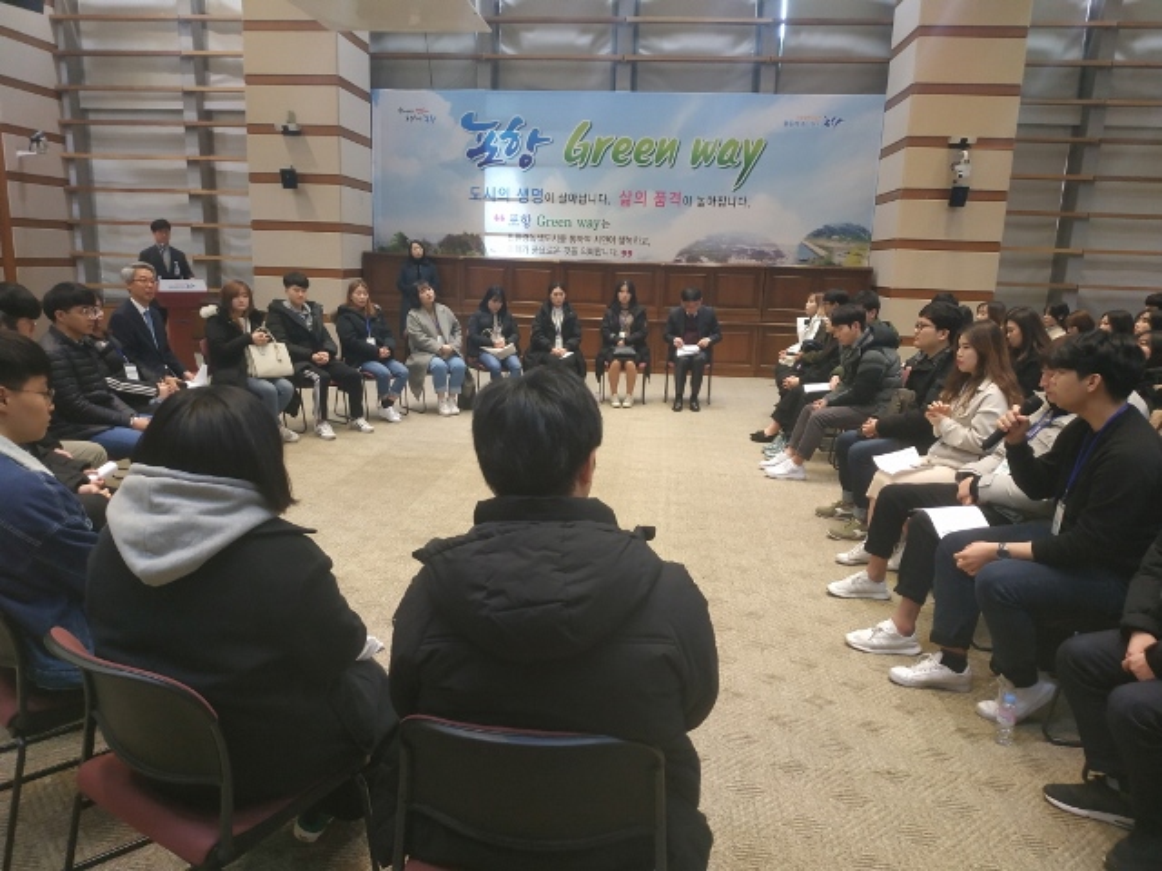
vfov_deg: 56.8
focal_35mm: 24
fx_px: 806
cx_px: 581
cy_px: 436
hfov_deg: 71.6
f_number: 1.9
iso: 320
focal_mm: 3.94
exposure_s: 1/24
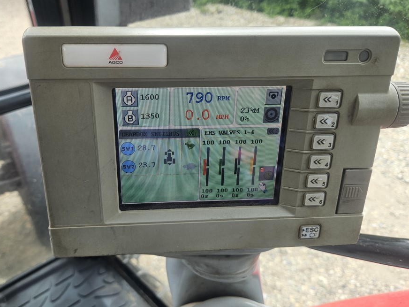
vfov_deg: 51.3
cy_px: 142
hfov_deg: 65.0
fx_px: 319
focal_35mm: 27
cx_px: 175
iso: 40
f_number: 1.8
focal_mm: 5.4
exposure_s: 1/180
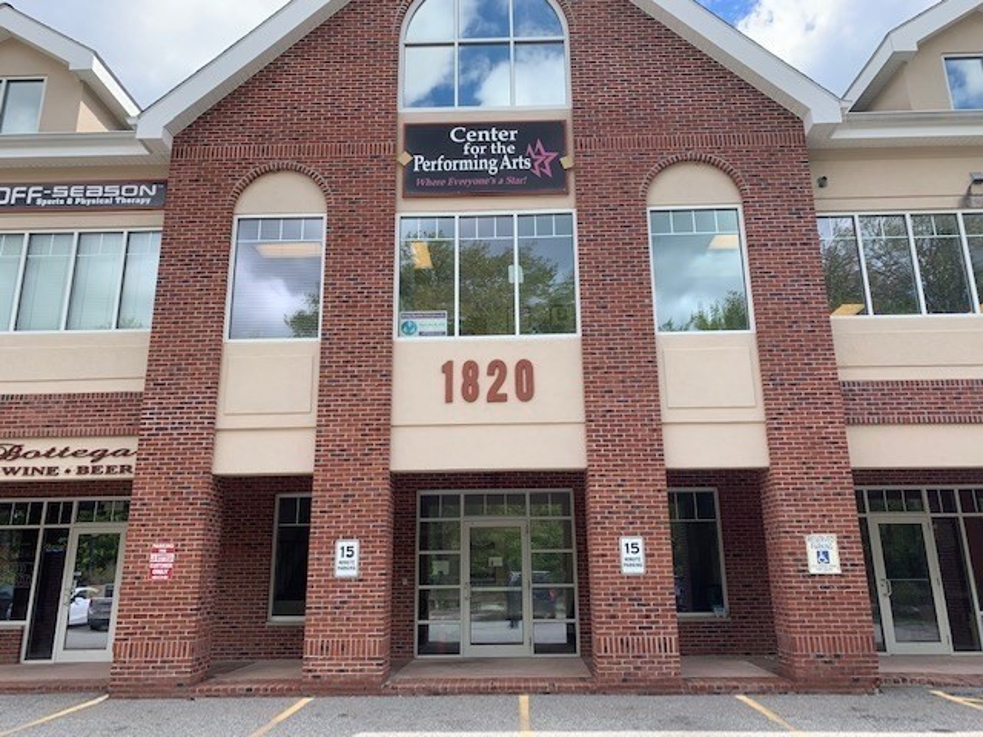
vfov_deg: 53.1
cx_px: 492
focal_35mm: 26
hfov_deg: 67.3
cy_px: 368
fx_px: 738
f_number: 1.8
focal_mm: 4.25
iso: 25
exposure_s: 1/749
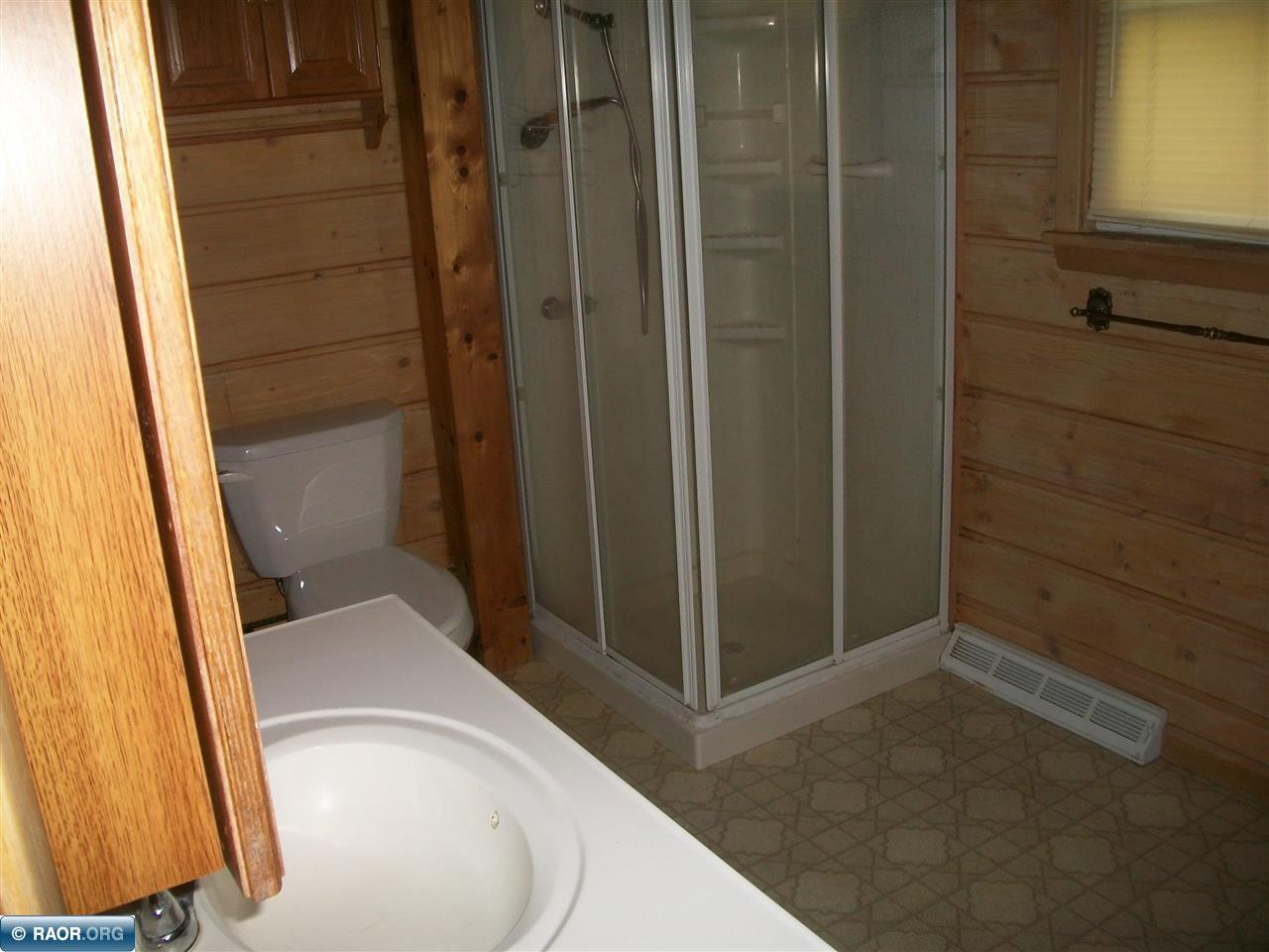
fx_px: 1173
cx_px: 634
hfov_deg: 56.8
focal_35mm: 32
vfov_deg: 44.2
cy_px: 476
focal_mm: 5.7
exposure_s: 1/60
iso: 80
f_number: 2.9
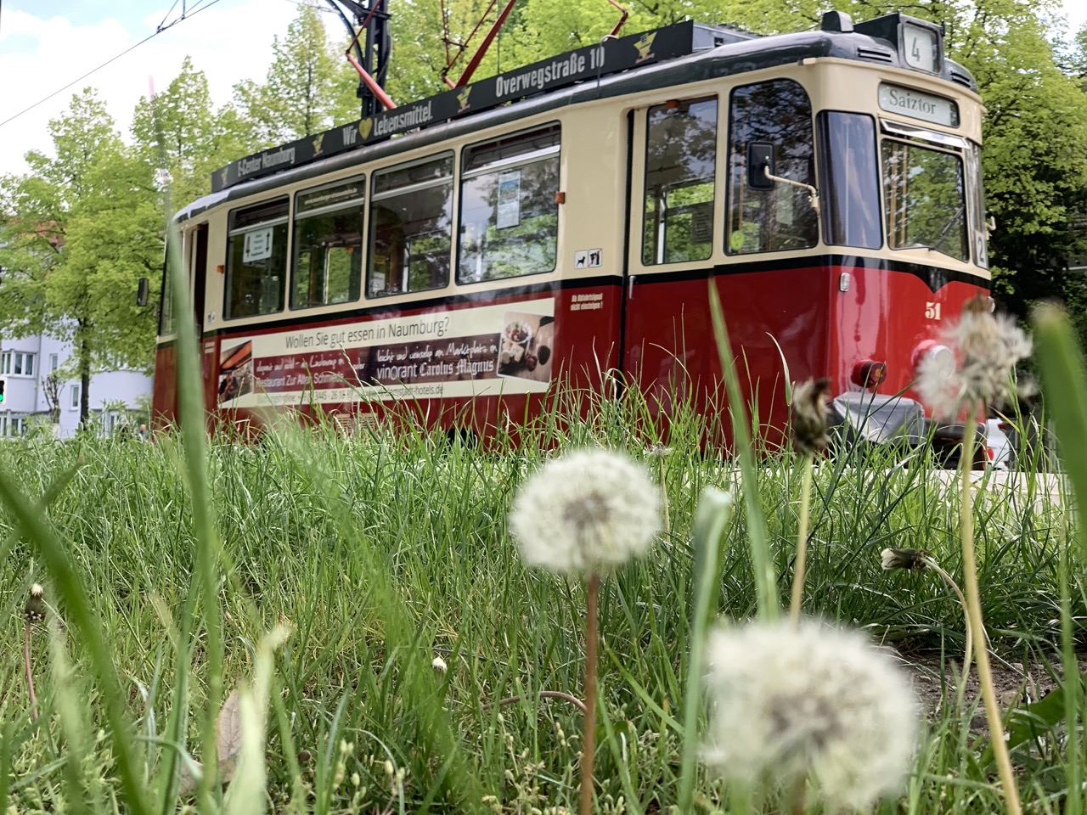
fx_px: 1633
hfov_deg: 36.8
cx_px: 544
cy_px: 408
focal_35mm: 52
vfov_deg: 28.0
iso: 16
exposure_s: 1/122
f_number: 2.4
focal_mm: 6
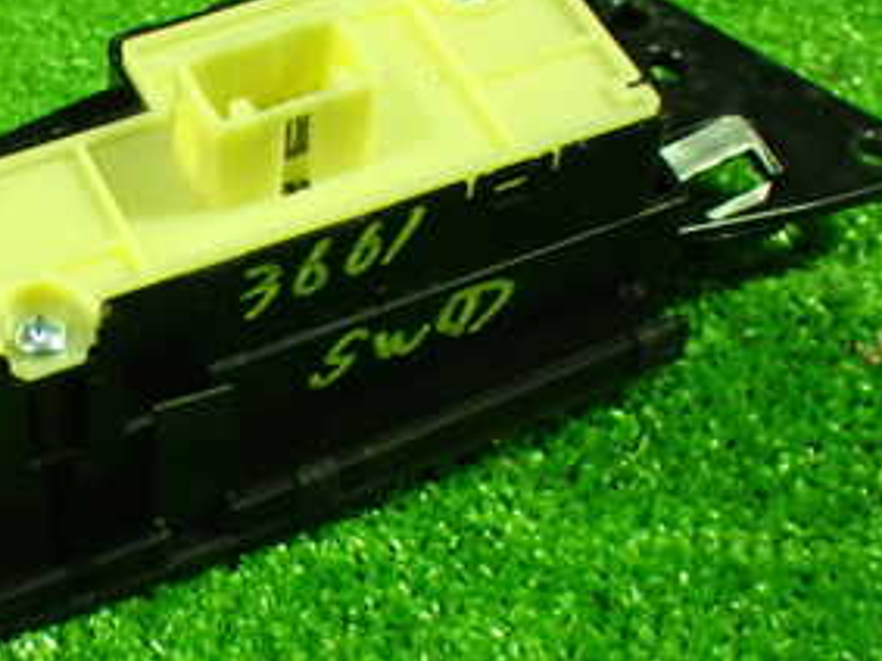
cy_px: 318
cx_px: 78
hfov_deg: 22.0
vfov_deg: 17.0
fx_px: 2216
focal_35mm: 87
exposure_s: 1/40
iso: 1250
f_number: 2.8
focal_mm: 7.31
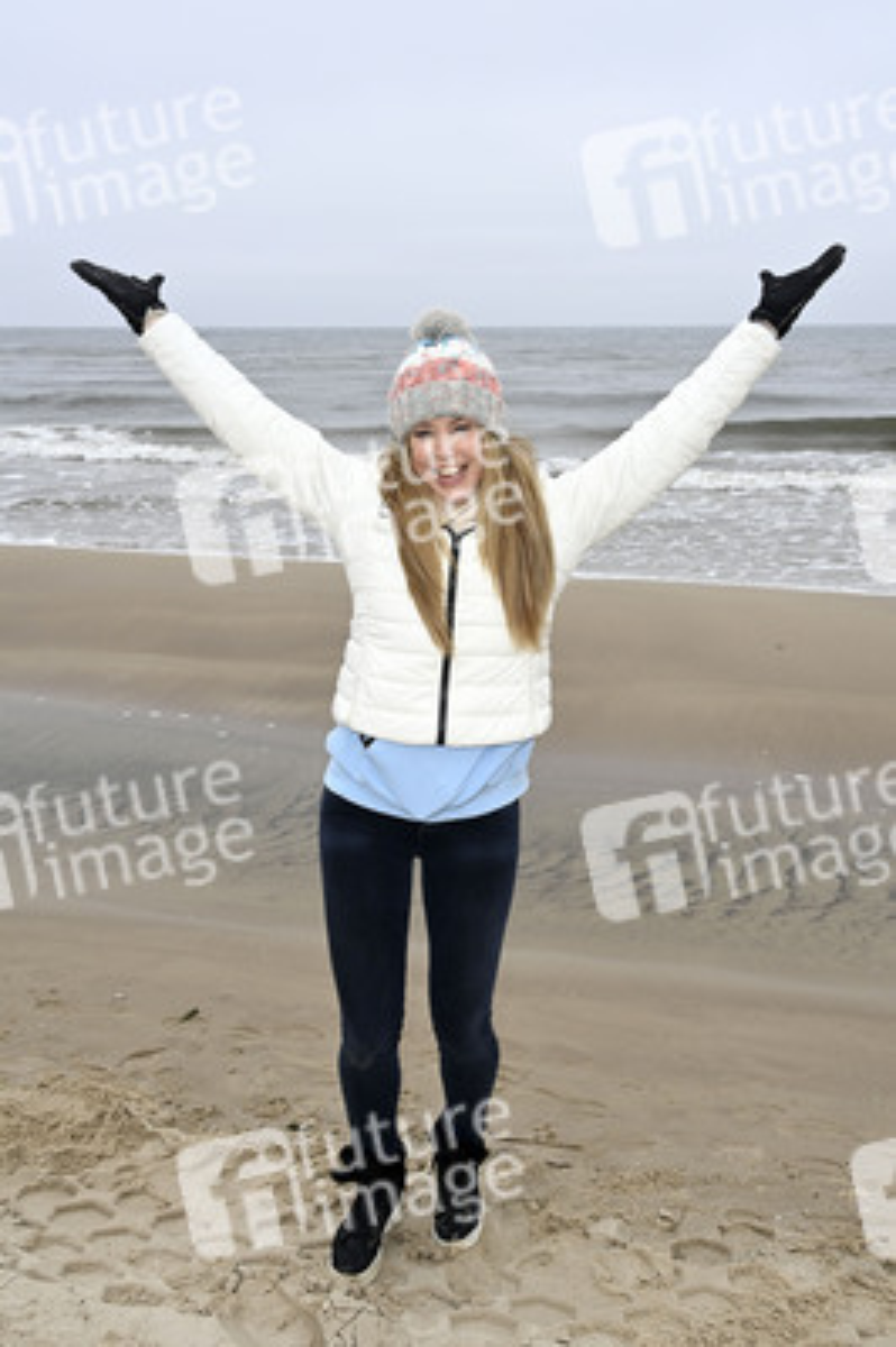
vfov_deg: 54.5
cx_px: 448
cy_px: 674
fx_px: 1309
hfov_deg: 37.8
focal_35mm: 35
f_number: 11
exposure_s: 1/250
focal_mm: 35
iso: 1000
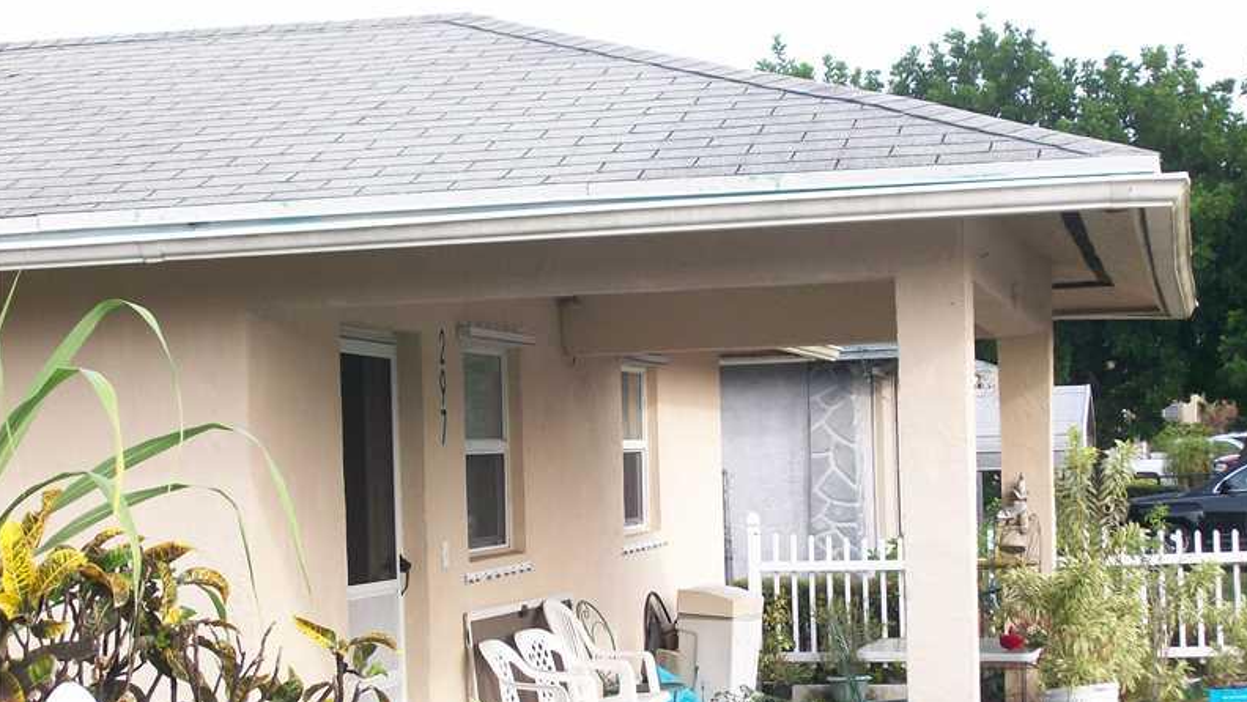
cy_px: 441
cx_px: 624
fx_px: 2547
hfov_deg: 27.5
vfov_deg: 15.7
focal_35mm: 77
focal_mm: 11.6
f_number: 3.8
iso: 80
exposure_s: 1/170
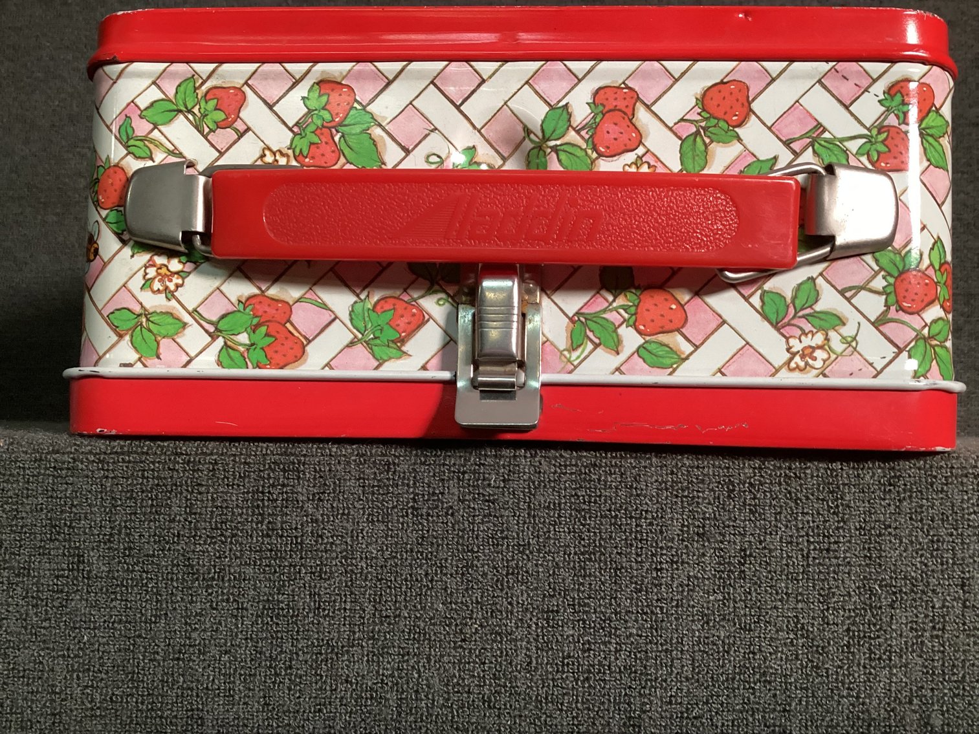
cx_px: 490
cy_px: 367
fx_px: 877
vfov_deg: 45.4
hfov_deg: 58.3
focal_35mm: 31
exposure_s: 1/60
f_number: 2.4
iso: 250
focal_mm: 3.3
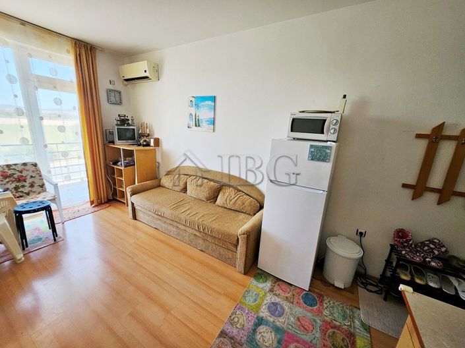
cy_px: 174
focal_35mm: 13
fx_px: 175
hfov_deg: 106.2
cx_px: 232
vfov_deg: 89.9
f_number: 2.2
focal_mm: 1.7
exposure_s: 1/50
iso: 40
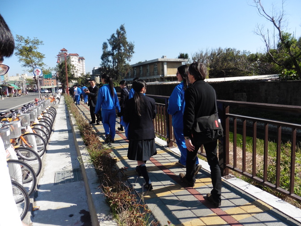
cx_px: 146
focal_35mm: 25
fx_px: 217
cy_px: 111
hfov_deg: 69.4
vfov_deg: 54.9
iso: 100
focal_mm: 4.3
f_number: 3.3
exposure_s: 1/1250
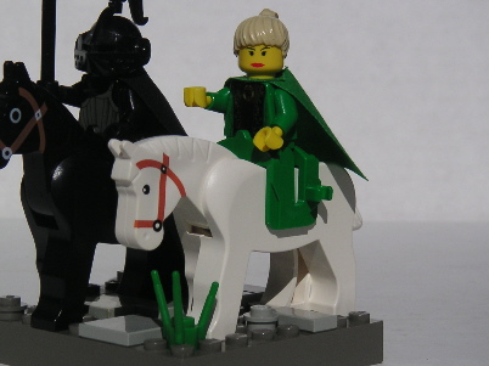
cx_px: 190
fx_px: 1666
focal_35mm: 118
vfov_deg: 12.5
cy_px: 154
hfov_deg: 16.7
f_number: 8
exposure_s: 1/750
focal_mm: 12.2
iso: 50
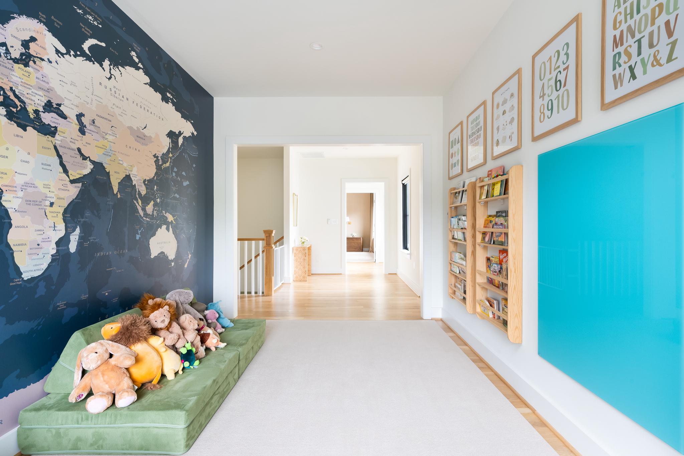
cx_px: 342
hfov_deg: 90.0
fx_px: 342
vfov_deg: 67.4
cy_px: 228
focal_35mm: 18
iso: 800
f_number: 10
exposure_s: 1/30
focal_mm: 18
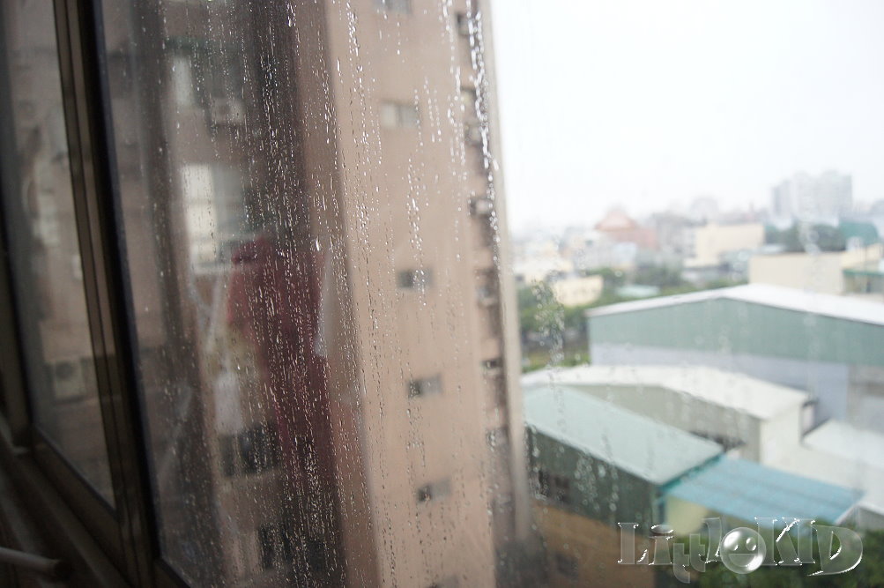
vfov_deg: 47.9
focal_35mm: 27
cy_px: 294
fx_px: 662
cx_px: 442
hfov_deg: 67.4
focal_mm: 18
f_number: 3.5
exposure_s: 1/30
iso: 640
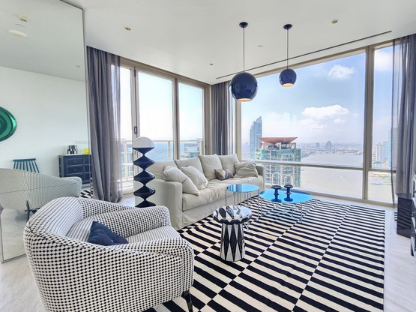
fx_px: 180
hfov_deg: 97.6
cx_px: 237
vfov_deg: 81.7
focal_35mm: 15
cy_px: 152
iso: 80
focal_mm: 2.2
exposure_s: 1/50
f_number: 2.2
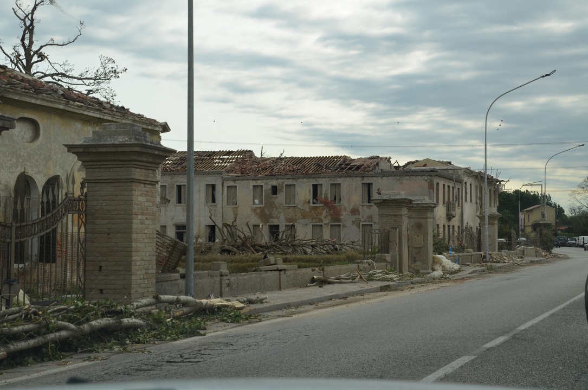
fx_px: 929
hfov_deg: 35.1
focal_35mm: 57
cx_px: 294
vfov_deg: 23.7
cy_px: 195
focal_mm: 38
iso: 140
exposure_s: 1/250
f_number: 8
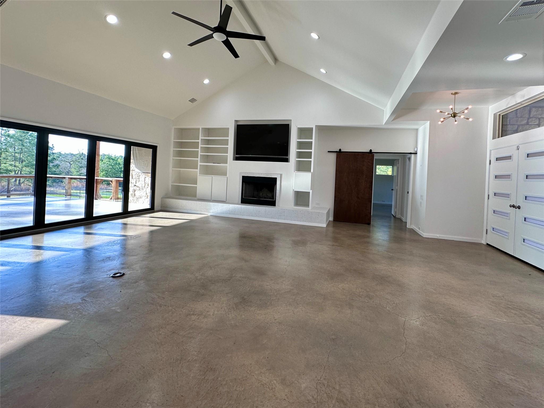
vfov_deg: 85.7
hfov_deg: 102.1
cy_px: 204
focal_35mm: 14
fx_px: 220
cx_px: 272
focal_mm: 2.22
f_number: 2.2
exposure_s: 1/120
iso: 64
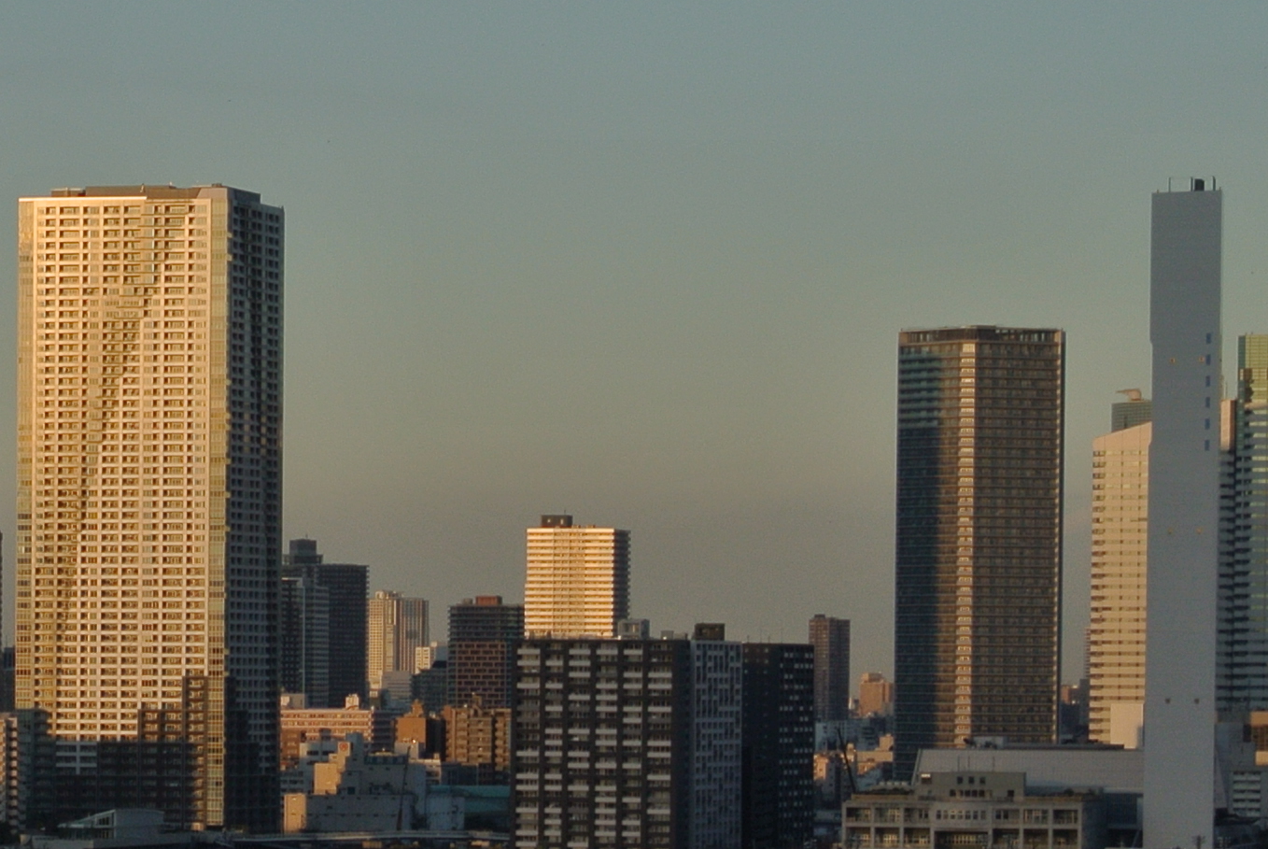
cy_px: 1144
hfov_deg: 8.8
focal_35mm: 231
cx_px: 0
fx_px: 8146
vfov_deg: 5.9
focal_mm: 30
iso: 100
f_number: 5.6
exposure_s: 1/400
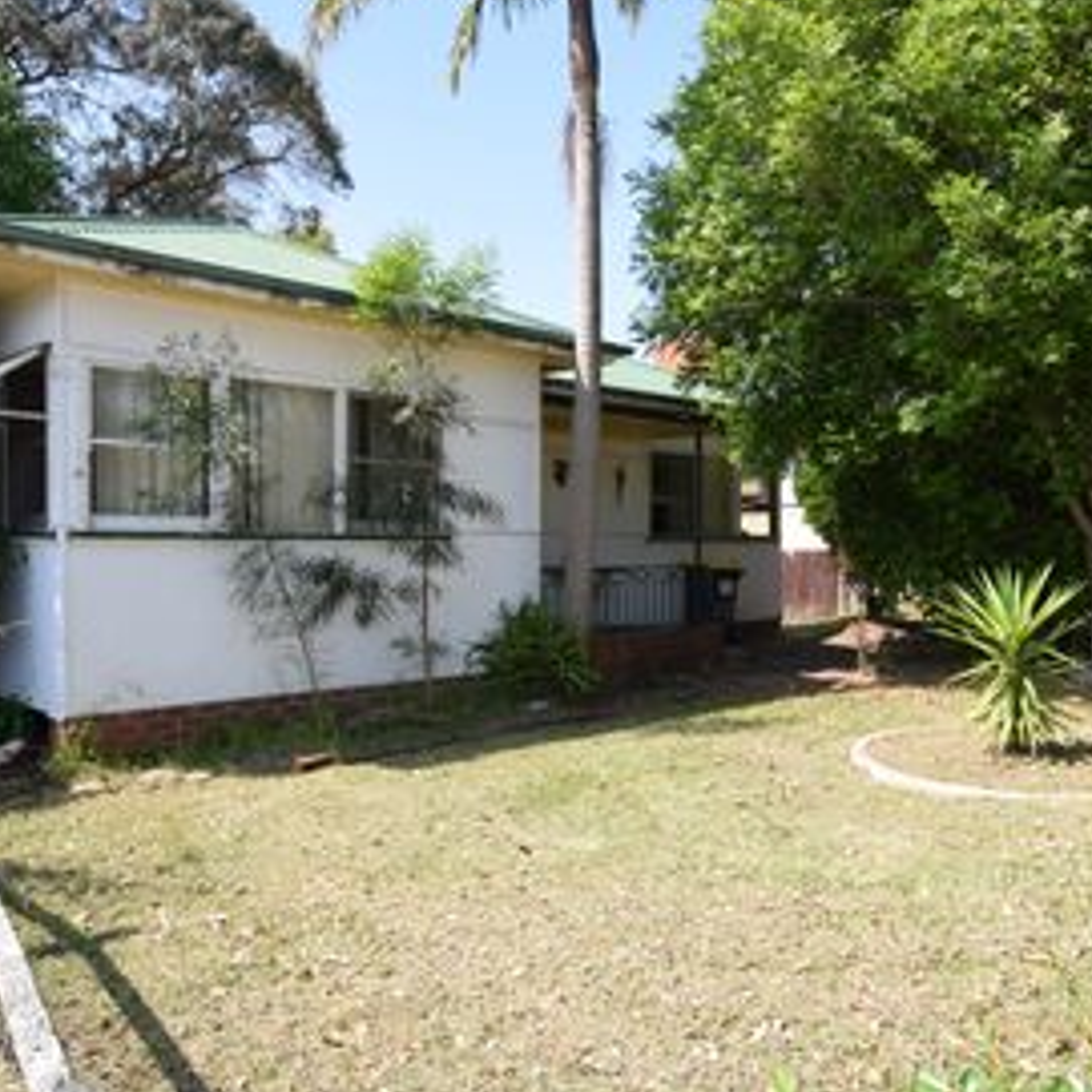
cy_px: 574
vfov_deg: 56.0
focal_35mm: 29
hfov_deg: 55.6
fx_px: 1026
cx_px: 657
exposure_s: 1/160
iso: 100
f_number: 6.3
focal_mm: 13
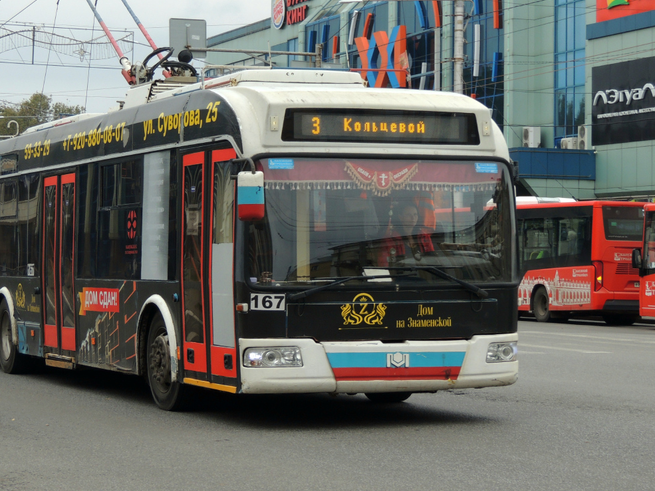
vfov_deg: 14.9
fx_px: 1873
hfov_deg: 19.8
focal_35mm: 99
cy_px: 179
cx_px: 265
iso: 100
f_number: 3.9
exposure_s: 1/200
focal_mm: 13.3
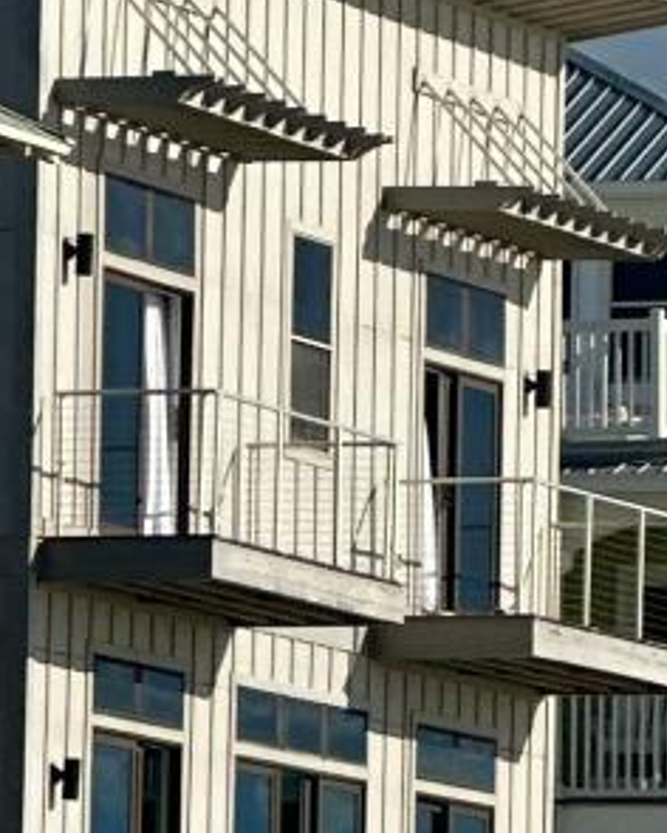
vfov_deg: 3.8
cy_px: 683
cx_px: 1416
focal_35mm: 509
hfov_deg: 3.0
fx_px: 12560
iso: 32
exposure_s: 1/1393
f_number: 2.8
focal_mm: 9
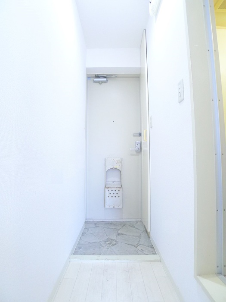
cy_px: 151
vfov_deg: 71.6
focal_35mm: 24
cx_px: 113
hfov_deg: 56.8
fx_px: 209
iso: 400
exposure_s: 1/40
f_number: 2
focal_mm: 5.1
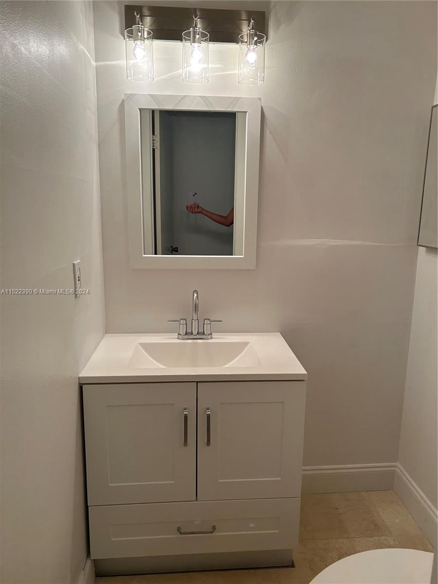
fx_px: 439
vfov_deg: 67.3
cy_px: 292
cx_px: 219
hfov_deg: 53.1
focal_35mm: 26
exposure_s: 1/120
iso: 100
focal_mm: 5.7
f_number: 1.5
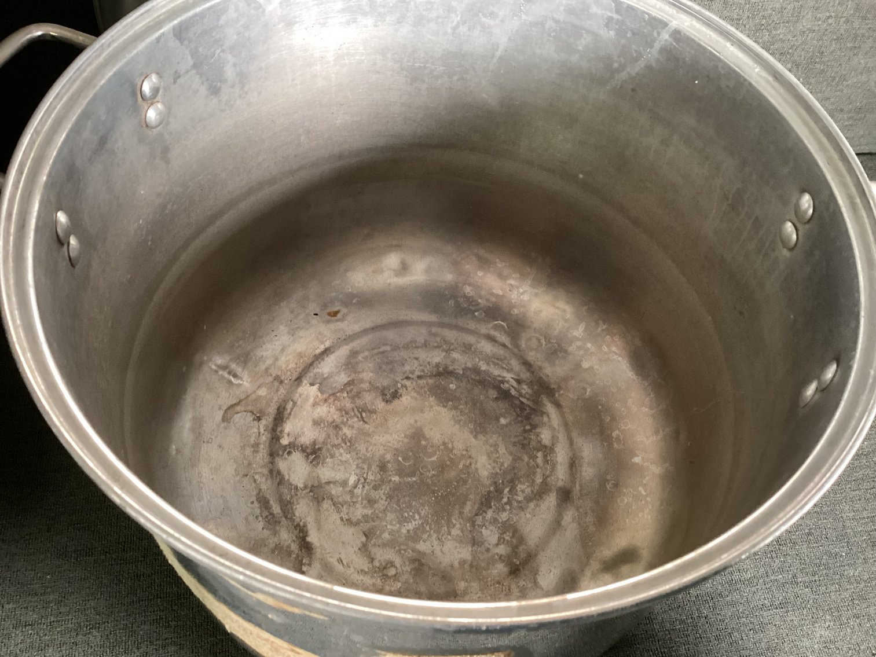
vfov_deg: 45.4
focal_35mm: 31
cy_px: 328
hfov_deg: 58.3
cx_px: 438
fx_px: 785
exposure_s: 1/60
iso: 320
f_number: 2.4
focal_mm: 3.3
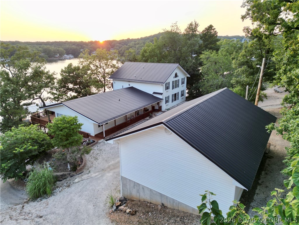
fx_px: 207
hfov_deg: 71.6
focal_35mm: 24
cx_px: 150
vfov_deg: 56.8
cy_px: 112
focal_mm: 6.72
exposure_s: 1/180
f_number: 1.7
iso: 120
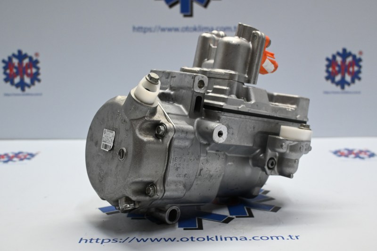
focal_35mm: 44
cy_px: 126
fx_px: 455
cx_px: 188
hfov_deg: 45.0
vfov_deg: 30.8
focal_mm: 29
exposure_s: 1/125
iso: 1250
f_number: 4.8
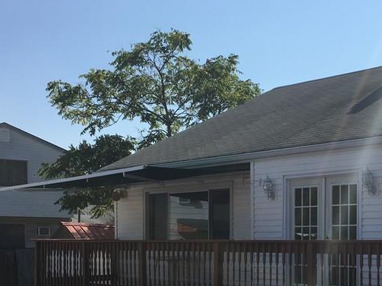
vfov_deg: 24.0
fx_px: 651
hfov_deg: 32.4
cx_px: 263
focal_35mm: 59
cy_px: 266
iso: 25
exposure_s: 1/1972
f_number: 2.2
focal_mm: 4.15
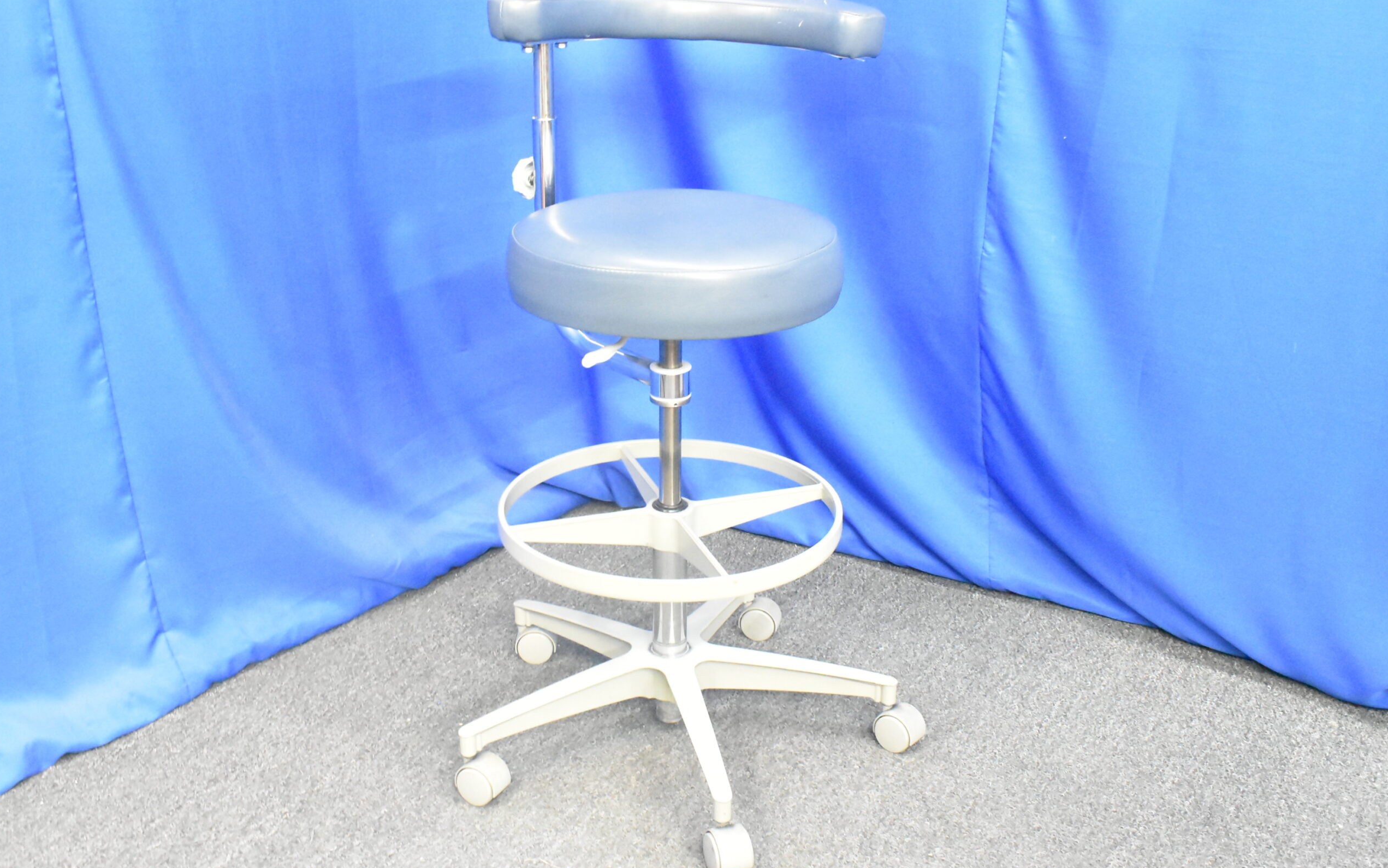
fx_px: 1457
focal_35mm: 39
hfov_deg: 50.9
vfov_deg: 33.2
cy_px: 415
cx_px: 692
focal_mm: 25
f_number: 8
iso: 16000
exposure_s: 1/40
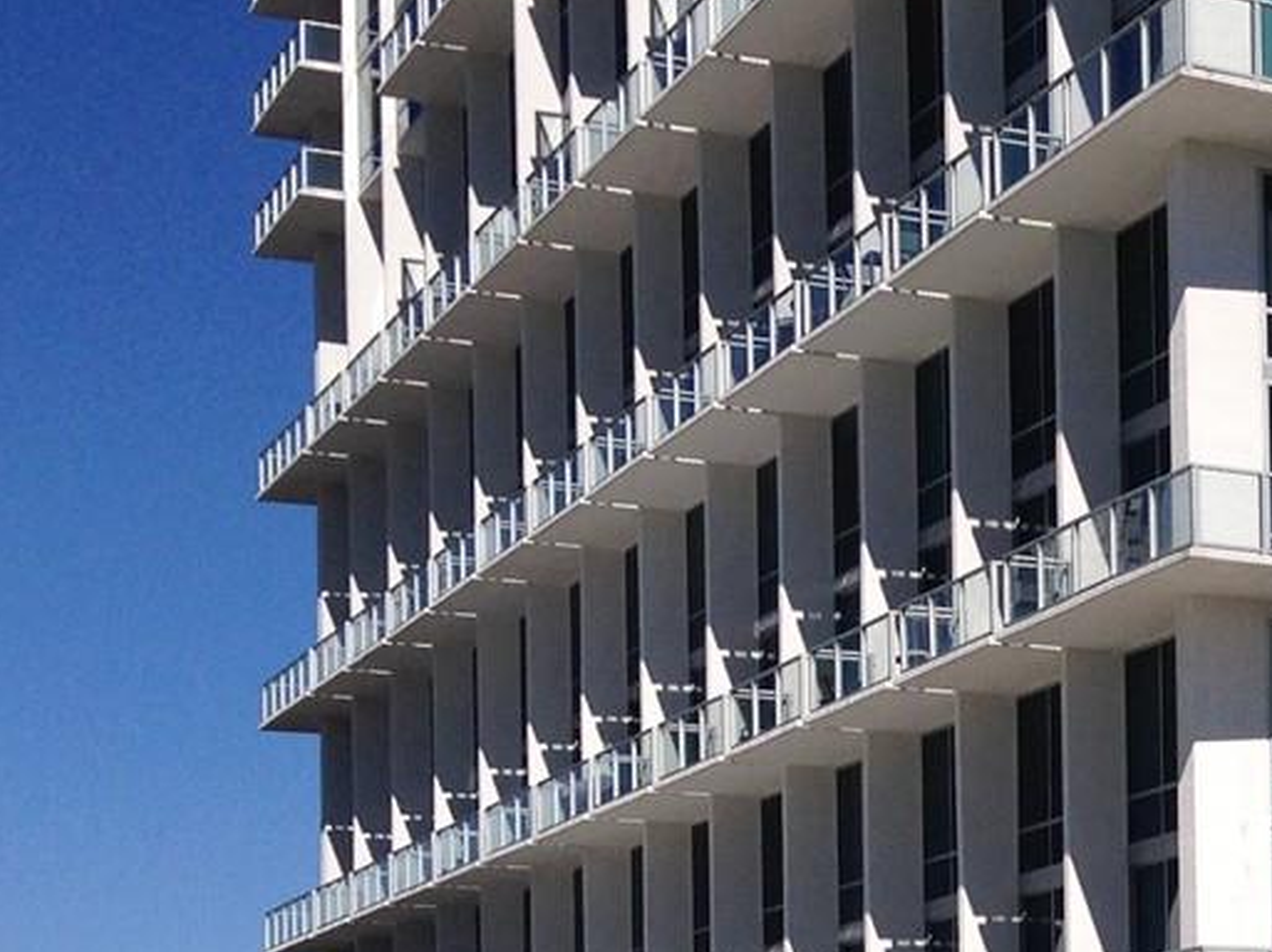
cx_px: 1646
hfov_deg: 17.9
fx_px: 3782
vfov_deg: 13.9
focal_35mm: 103
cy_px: 1143
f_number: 2.4
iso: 50
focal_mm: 4.12
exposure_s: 1/4525
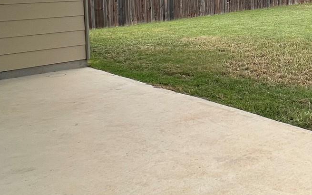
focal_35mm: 43
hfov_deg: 42.8
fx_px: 366
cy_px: 3
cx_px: 274
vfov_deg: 28.2
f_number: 1.8
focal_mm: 1.57
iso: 32
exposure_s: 1/919
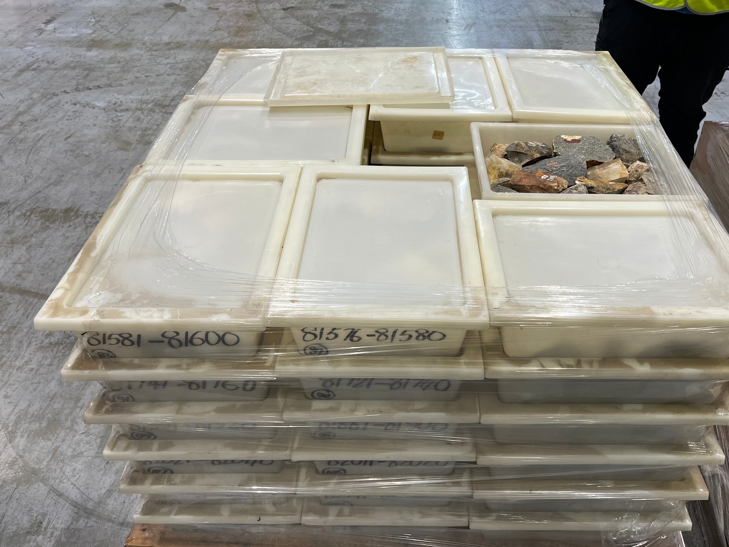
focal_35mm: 30
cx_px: 412
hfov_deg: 59.7
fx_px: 632
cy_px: 235
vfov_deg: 46.7
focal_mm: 5.1
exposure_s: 1/100
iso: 80
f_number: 1.6
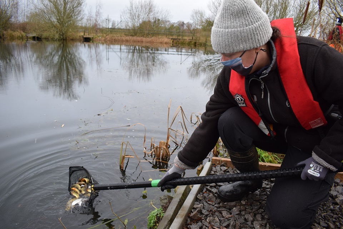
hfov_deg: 67.4
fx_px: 257
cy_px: 114
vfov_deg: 47.9
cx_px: 172
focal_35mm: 27
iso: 400
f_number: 5
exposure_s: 1/100
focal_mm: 18
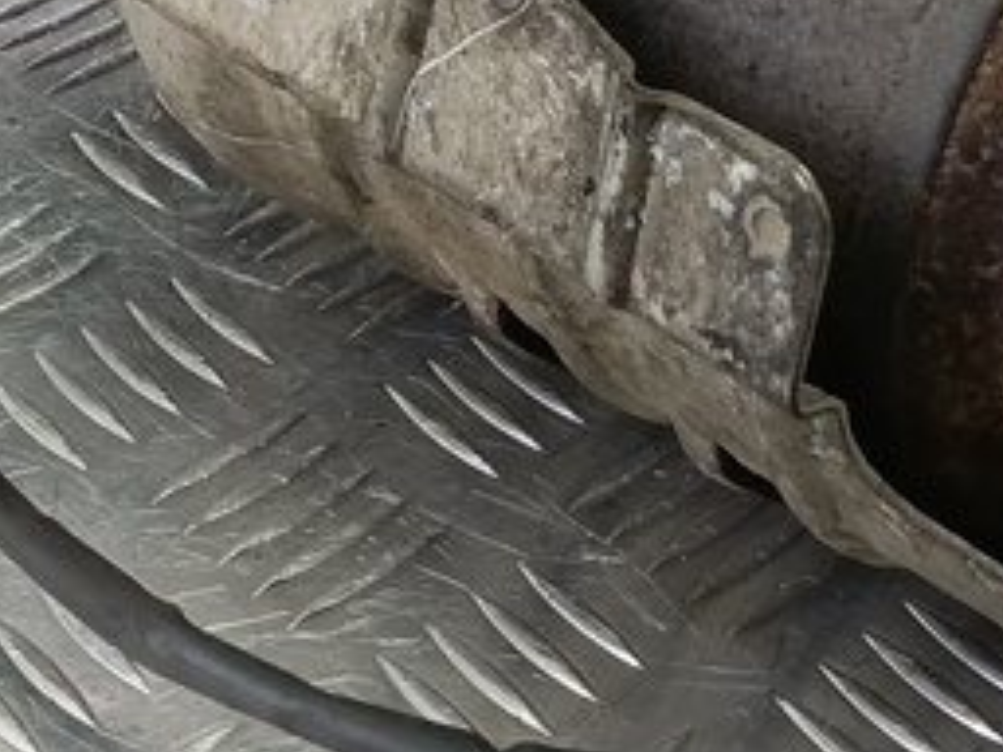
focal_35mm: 92
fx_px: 2666
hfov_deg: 21.1
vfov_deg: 15.3
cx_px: 748
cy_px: -215
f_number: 1.6
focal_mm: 4.11
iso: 189
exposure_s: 1/50
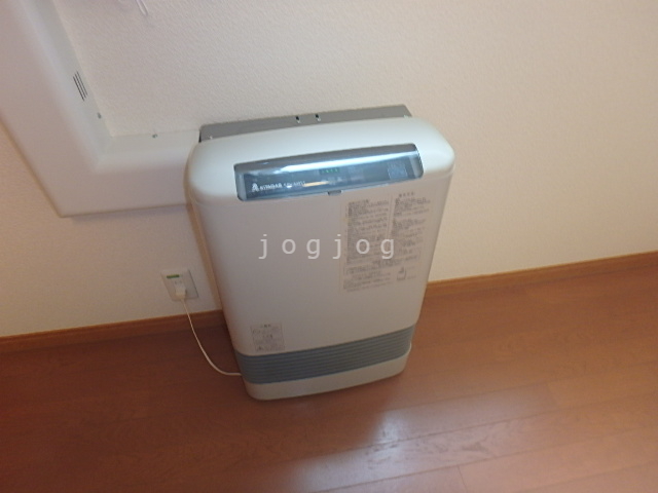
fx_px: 399
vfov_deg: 63.4
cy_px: 246
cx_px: 329
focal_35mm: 21
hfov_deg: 79.0
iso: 250
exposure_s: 1/30
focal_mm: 3.7
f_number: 3.5
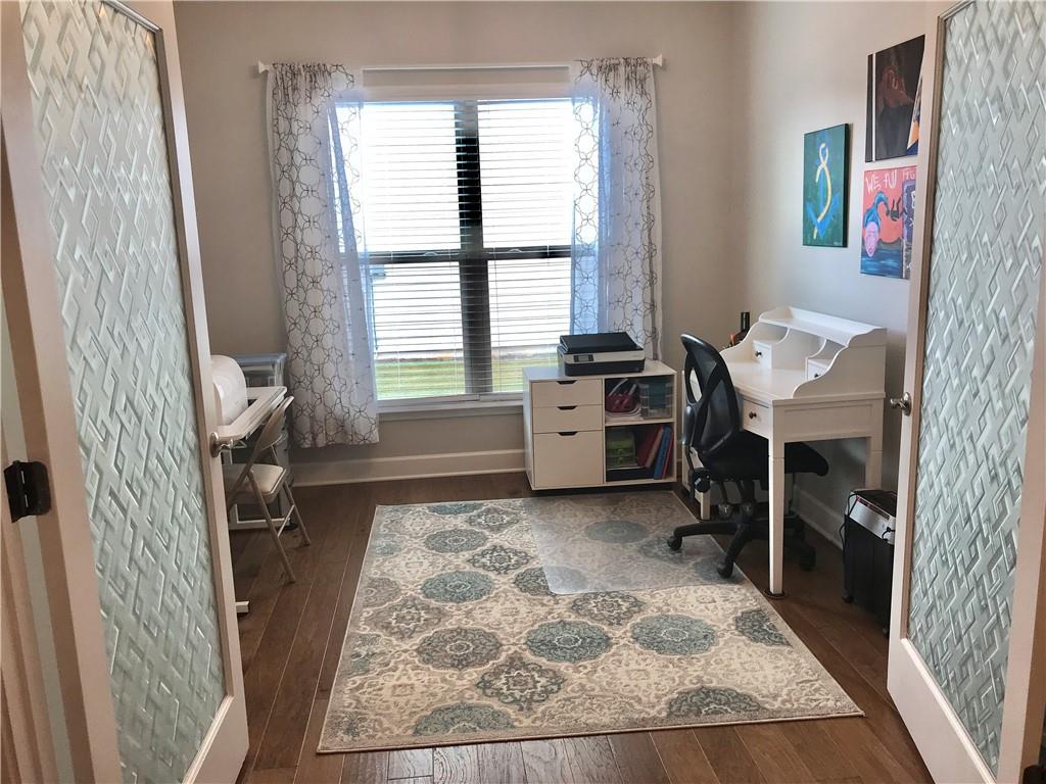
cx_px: 523
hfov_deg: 63.4
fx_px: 846
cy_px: 392
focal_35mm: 28
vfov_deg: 49.7
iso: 25
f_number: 1.8
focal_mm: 3.99
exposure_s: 1/60
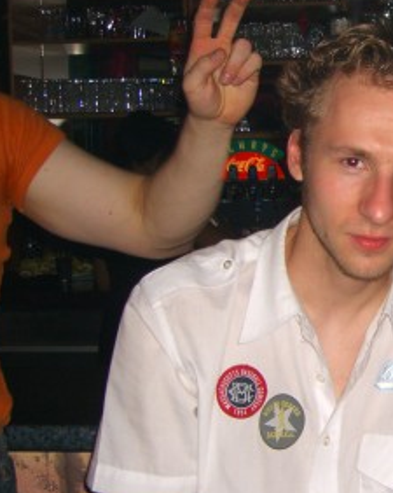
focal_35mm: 79
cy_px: 287
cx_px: 484
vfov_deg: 24.1
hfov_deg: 18.3
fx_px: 1150
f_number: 2.8
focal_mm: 7.9
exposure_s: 1/60
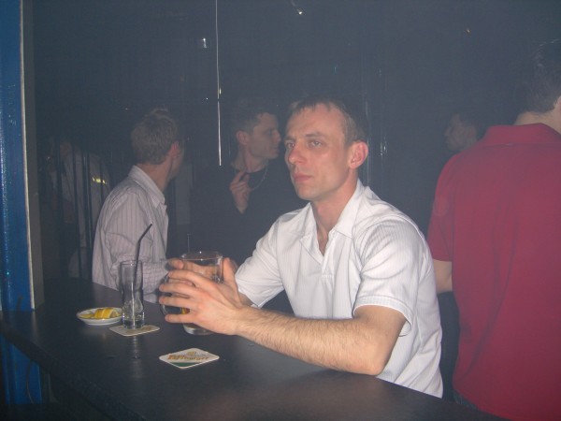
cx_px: 280
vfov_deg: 37.7
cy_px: 210
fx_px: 616
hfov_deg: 49.0
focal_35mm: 38
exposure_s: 1/60
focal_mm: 7.9
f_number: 2.8
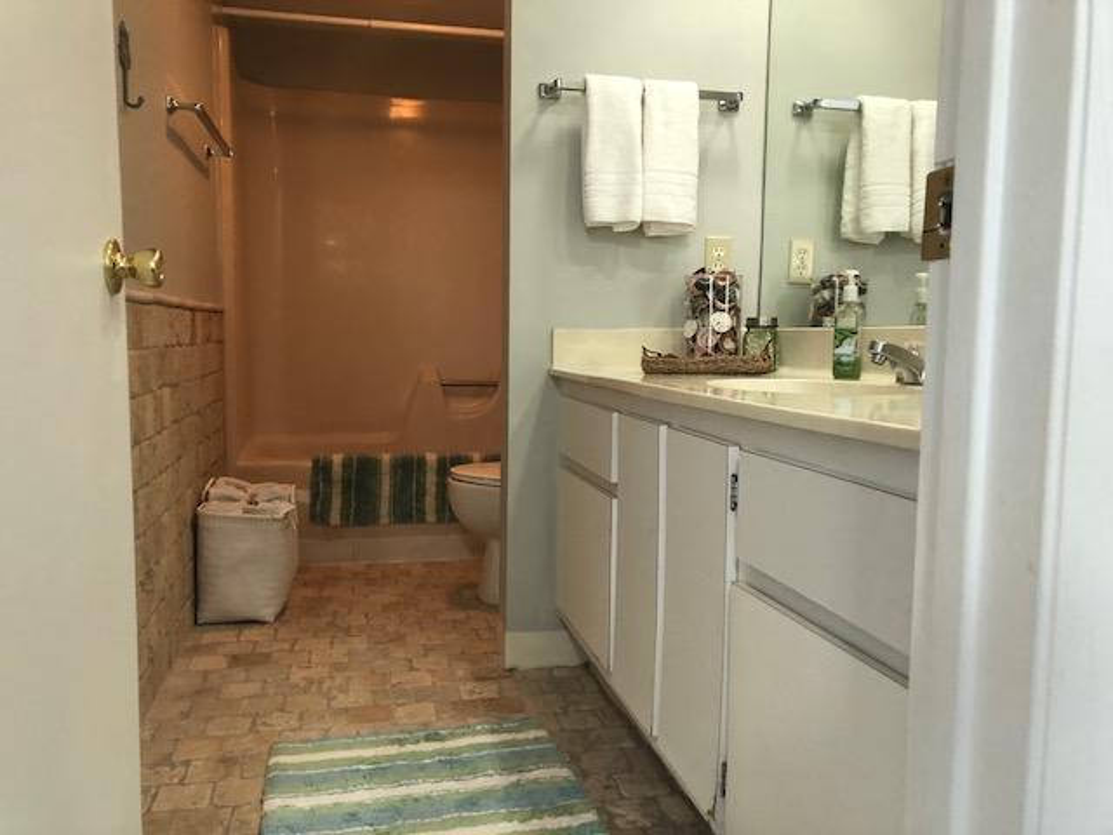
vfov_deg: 49.7
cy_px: 418
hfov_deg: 63.4
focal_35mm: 28
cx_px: 556
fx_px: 900
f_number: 1.8
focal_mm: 4
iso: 64
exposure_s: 1/15
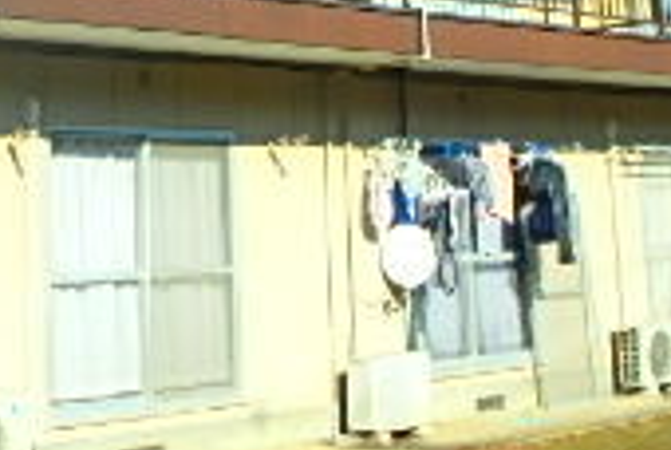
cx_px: 201
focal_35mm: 82
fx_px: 1531
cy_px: -118
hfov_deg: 24.5
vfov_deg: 15.9
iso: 125
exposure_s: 1/320
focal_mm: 3.7
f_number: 6
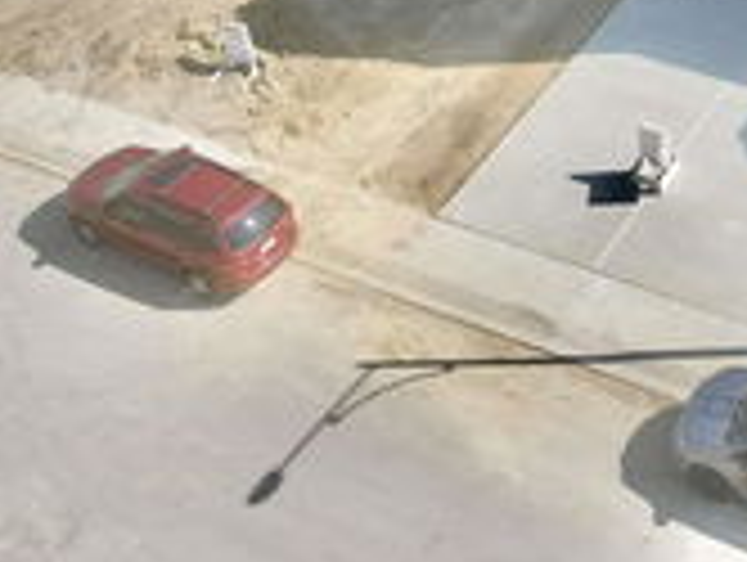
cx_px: 788
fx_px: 1599
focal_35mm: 74
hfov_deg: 24.8
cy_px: -283
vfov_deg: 17.8
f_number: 1.7
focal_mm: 6.72
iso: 130
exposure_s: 1/2500
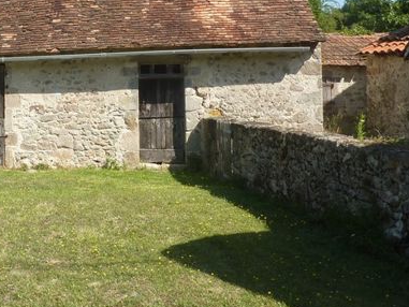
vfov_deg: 28.7
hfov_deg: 36.2
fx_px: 591
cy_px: 74
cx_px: 55
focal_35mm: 50
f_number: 4
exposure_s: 1/400
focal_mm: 4.4
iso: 80
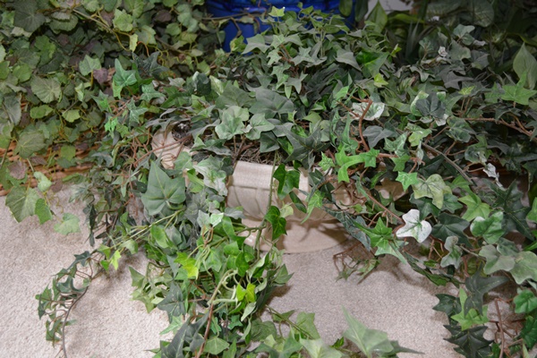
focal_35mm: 39
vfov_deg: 34.2
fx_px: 582
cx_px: 268
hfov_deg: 49.6
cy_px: 179
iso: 640
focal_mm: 26
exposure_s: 1/60
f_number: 4.2
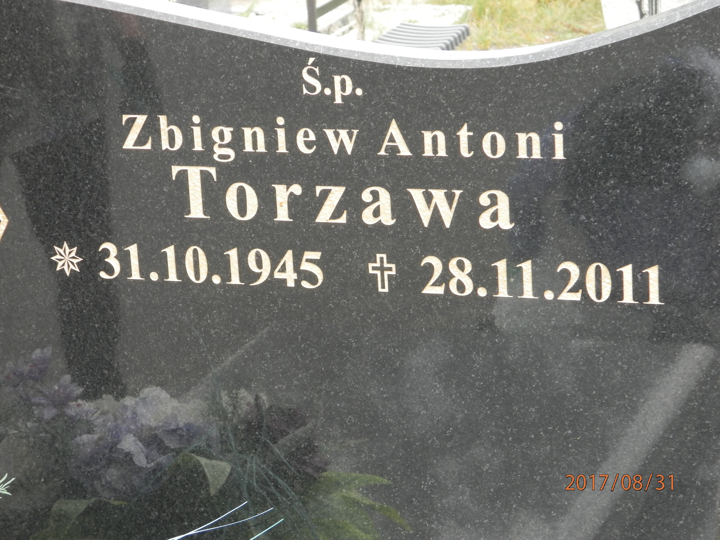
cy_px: 270
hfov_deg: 18.5
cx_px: 360
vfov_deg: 14.0
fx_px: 2205
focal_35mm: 106
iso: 125
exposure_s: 1/60
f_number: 4.5
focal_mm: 19
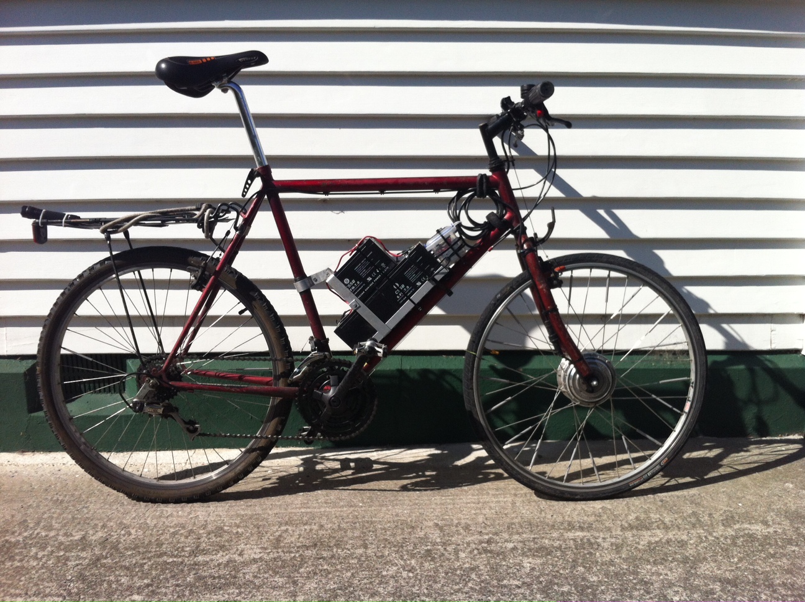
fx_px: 813
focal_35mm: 35
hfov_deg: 52.7
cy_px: 301
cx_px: 402
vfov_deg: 40.6
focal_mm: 3.85
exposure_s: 1/2155
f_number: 2.8
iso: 80
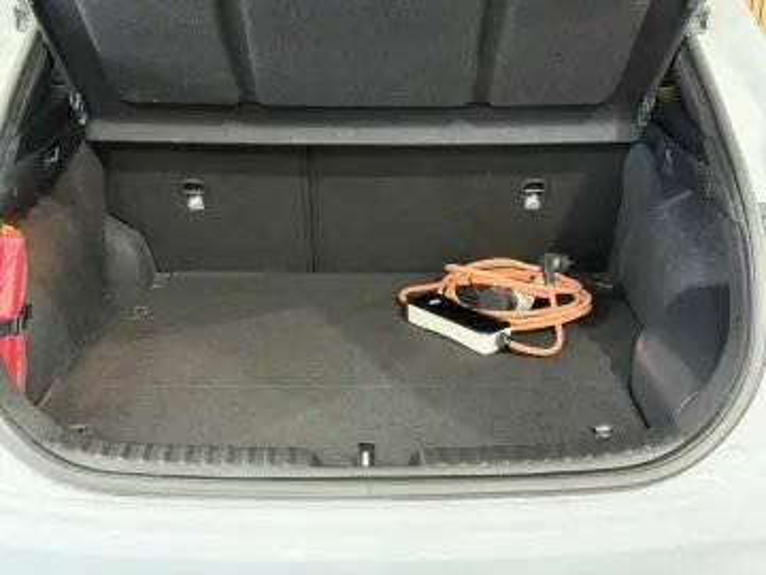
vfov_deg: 30.3
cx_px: 383
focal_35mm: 48
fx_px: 1062
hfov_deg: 39.7
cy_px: 288
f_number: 1.78
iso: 400
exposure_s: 1/33
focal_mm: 6.76
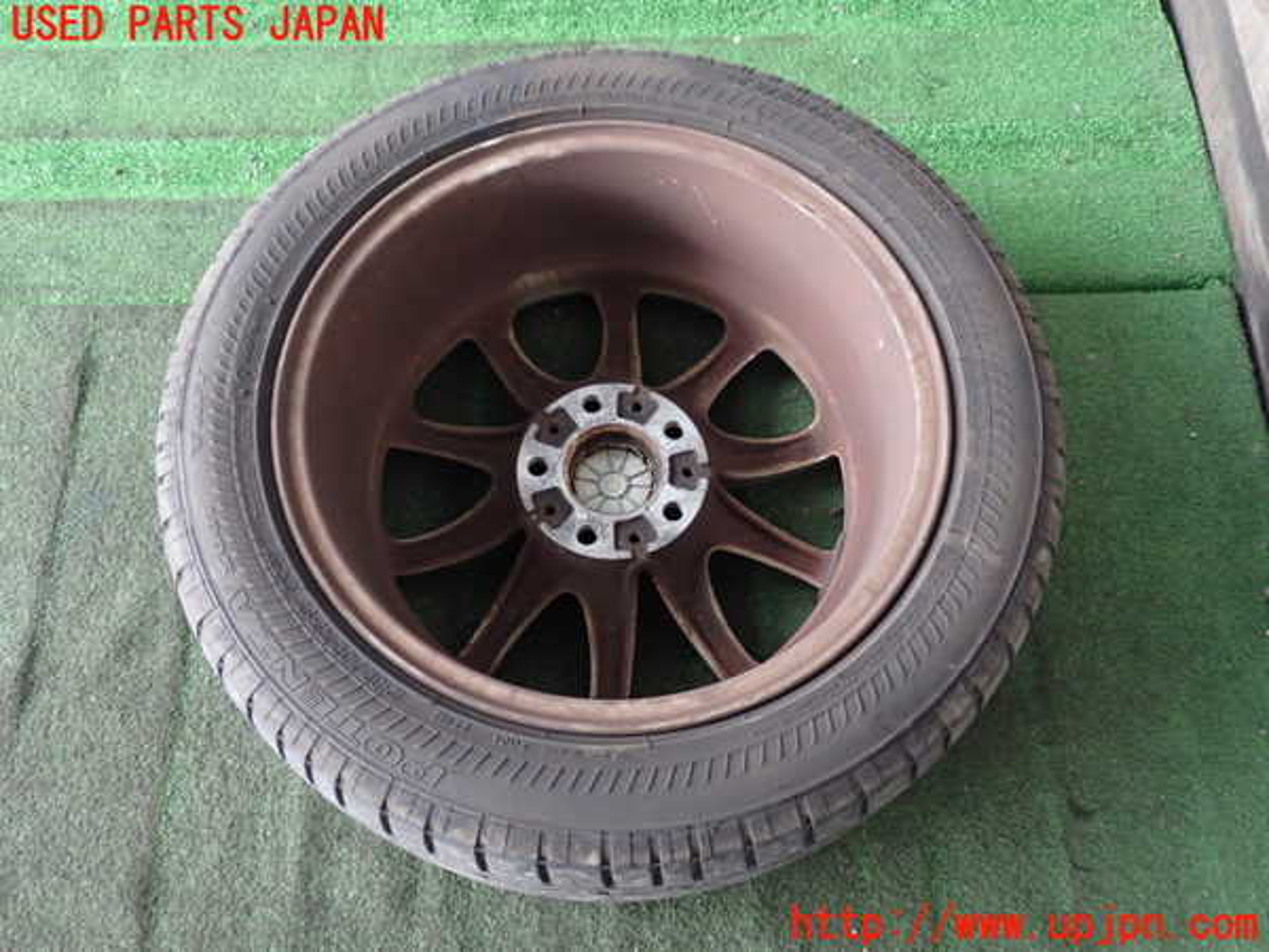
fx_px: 1173
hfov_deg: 56.8
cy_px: 476
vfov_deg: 44.2
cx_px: 634
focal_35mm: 32
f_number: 2.4
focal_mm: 5.79
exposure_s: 1/30
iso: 800
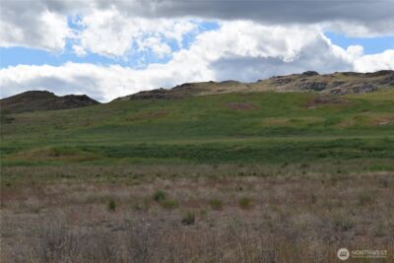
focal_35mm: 82
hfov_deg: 24.6
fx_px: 903
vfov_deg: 16.6
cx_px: 197
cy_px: 132
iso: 100
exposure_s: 1/200
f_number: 13
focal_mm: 55
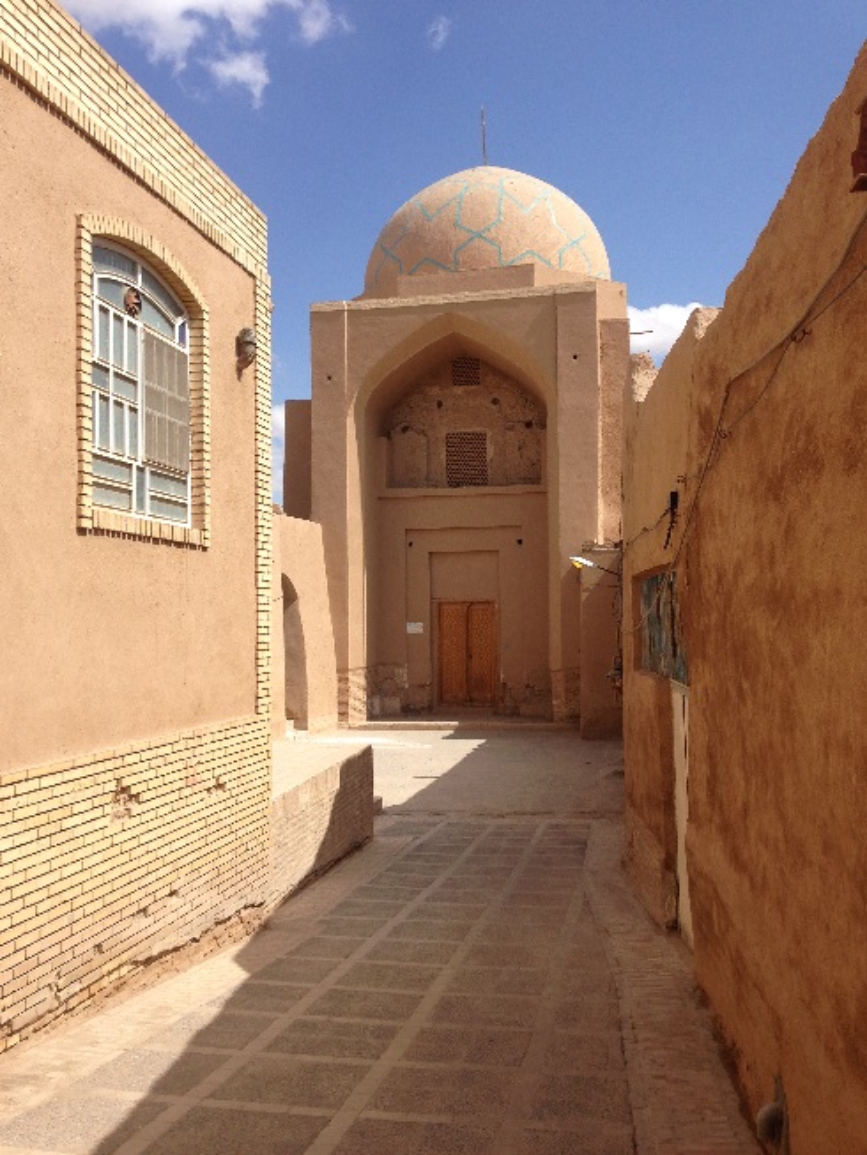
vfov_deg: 55.3
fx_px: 1102
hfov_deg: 43.0
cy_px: 578
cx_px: 434
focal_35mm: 33
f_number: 2.4
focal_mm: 4.12
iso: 50
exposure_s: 1/2008
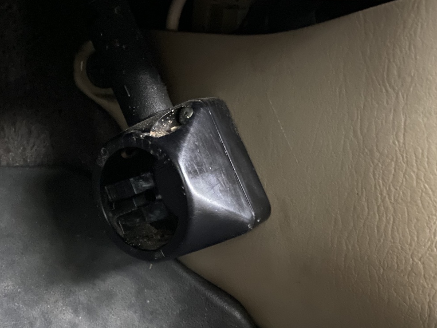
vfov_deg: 37.7
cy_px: 183
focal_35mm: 38
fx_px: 480
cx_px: 144
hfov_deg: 48.1
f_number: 1.8
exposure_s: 1/8
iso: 2000
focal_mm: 4.25
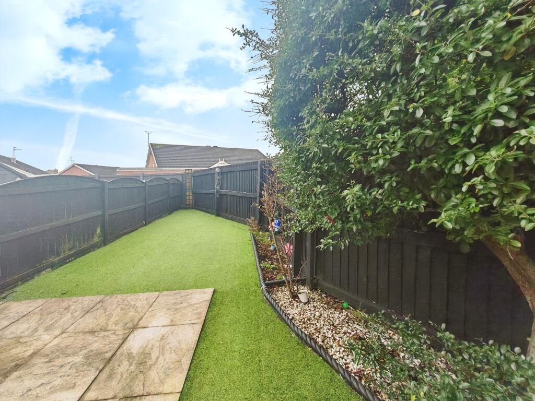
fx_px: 201
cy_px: 200
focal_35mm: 13
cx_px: 268
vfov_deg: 89.9
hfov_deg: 106.2
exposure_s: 1/52
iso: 80
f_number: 2
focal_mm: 1.82
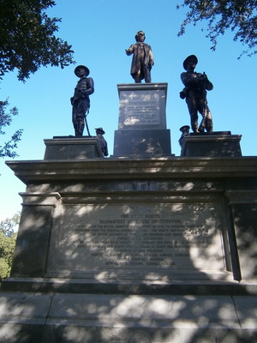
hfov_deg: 53.1
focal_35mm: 26
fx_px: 257
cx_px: 128
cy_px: 172
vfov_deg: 67.3
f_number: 2.8
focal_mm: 4.7
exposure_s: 1/320
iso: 80
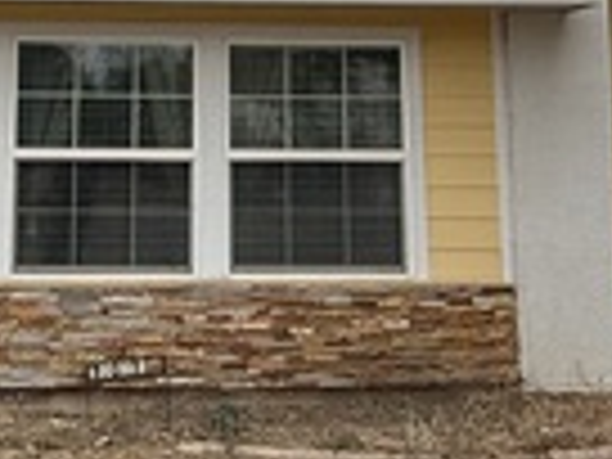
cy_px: -54
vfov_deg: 21.1
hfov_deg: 29.0
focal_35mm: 66
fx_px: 1167
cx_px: 162
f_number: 2.2
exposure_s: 1/709
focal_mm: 2.22
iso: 50
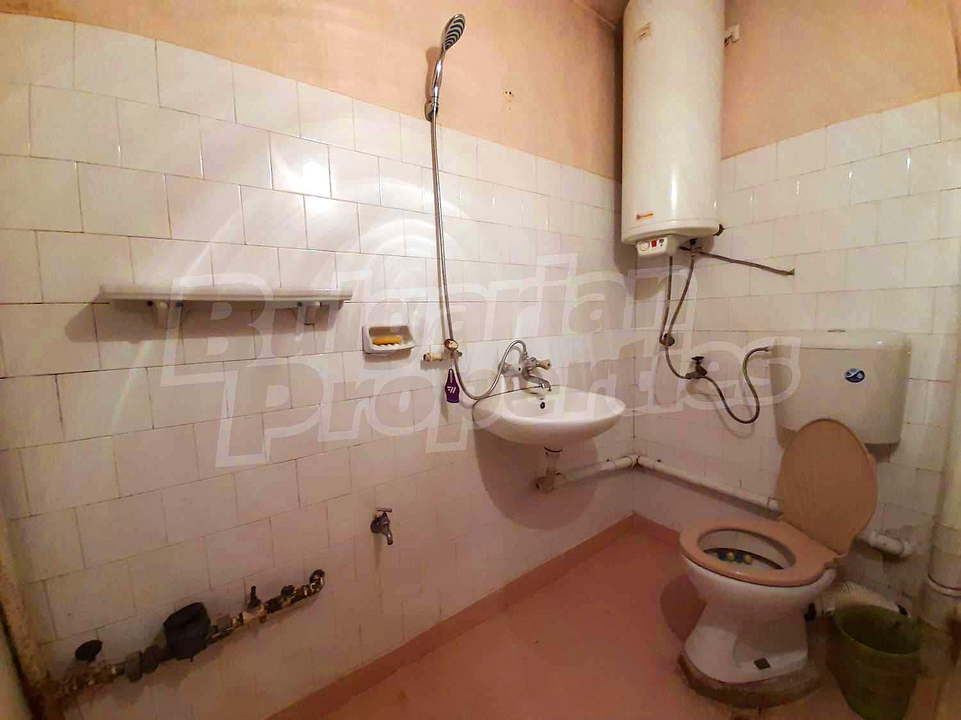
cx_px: 480
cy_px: 360
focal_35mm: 13
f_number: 2.2
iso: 160
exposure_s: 1/33
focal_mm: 1.42
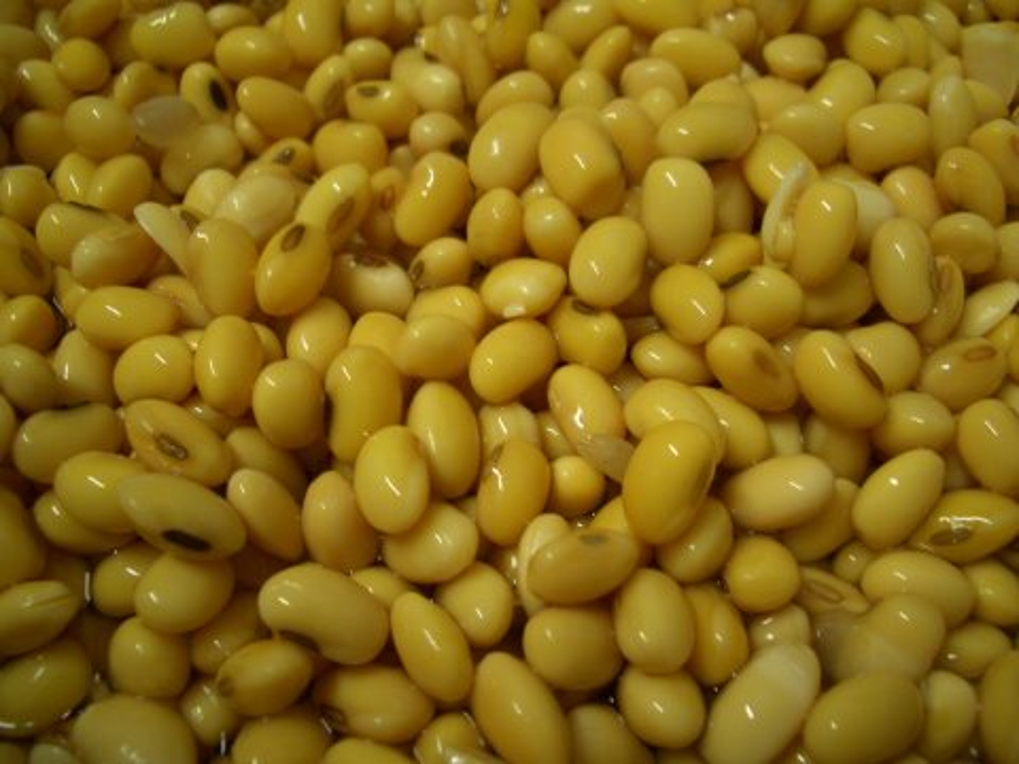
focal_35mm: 35
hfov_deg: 52.6
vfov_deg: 40.7
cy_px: 382
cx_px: 510
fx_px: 1030
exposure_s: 1/15
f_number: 2.6
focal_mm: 5.8
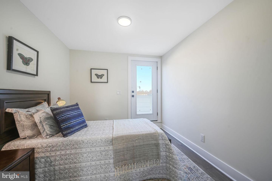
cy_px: 90
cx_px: 136
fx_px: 106
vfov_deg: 81.2
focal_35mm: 14
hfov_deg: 104.3
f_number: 9
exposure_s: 1/10
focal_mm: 14
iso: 200
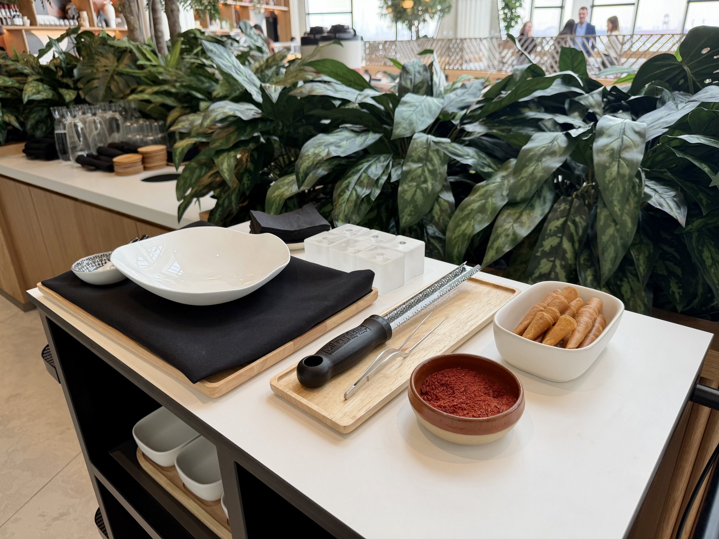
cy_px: 270
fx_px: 498
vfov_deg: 56.8
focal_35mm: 24
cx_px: 360
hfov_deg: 71.6
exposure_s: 1/120
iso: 64
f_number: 1.78
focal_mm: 6.76
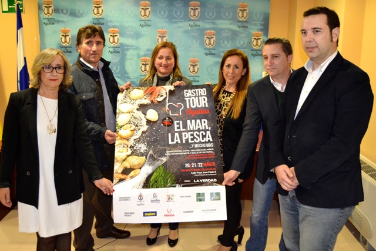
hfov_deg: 62.0
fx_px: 313
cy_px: 126
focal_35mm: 30
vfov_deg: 43.6
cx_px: 188
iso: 2000
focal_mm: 20
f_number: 3.5
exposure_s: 1/60
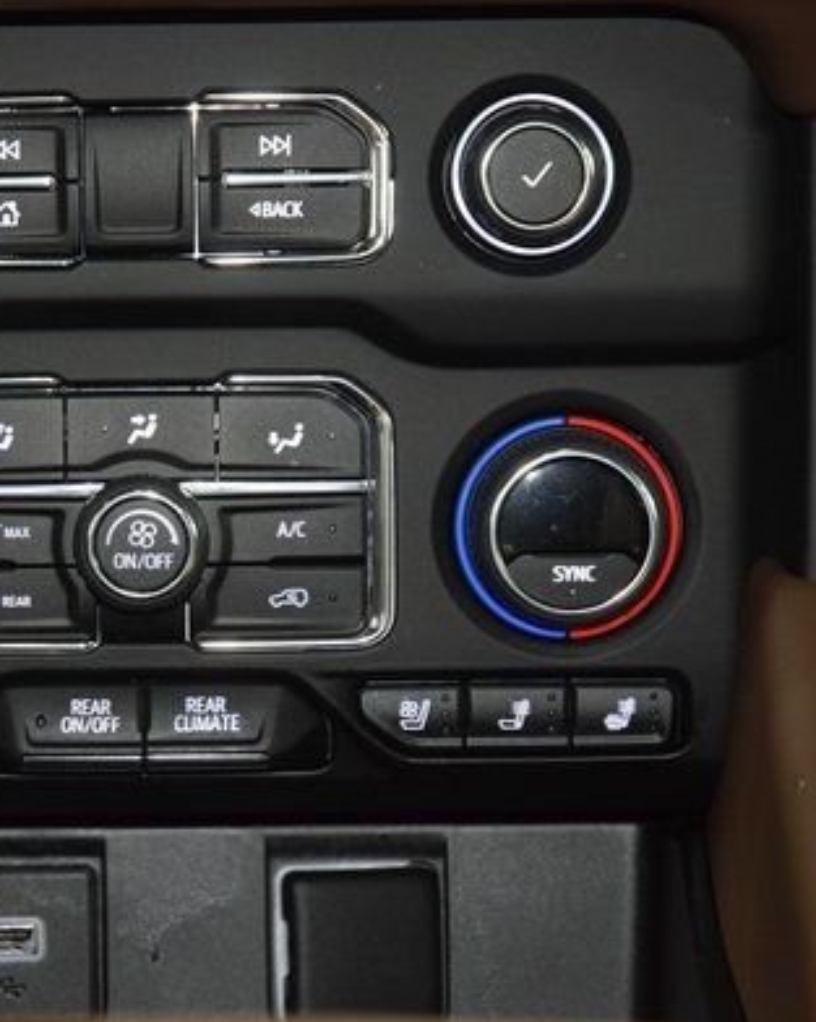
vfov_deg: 12.0
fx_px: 4866
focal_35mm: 161
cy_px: 476
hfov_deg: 9.6
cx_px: 149
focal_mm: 70
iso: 2200
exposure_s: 1/30
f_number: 4.5
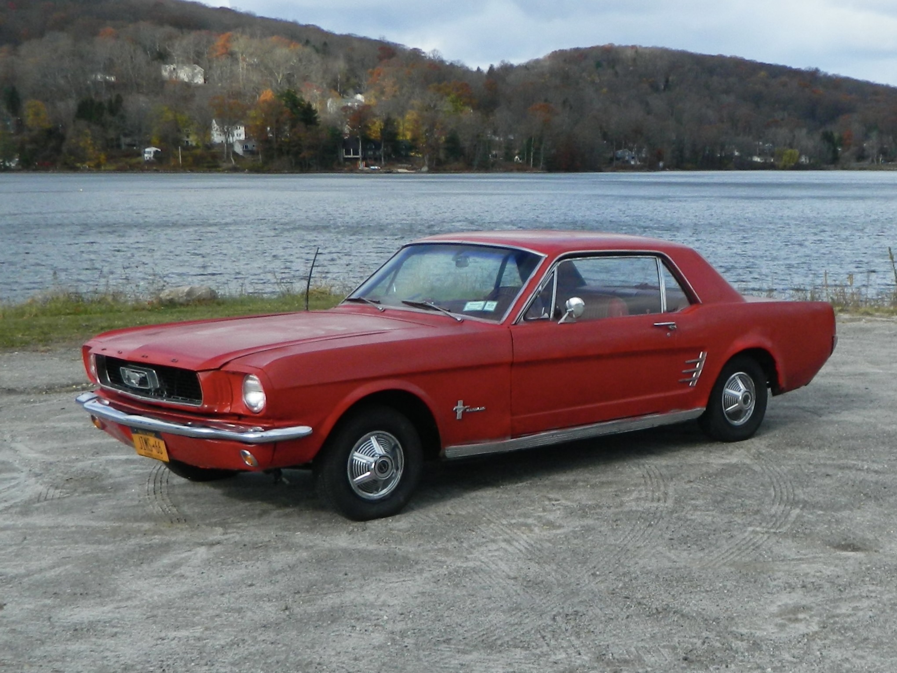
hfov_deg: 69.4
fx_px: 648
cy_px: 336
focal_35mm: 25
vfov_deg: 54.9
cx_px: 448
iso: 80
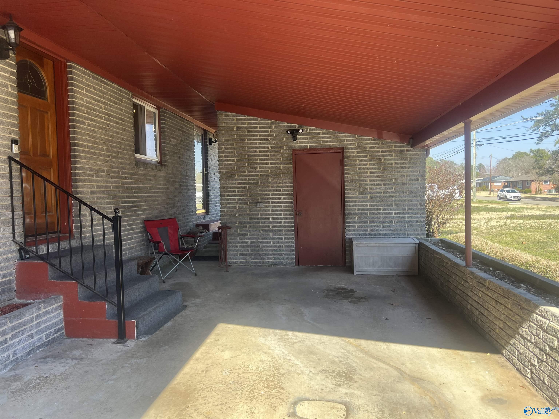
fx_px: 420
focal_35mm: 26
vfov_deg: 53.1
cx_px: 280
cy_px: 210
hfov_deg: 67.3
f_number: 1.5
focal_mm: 5.7
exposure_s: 1/549
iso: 50
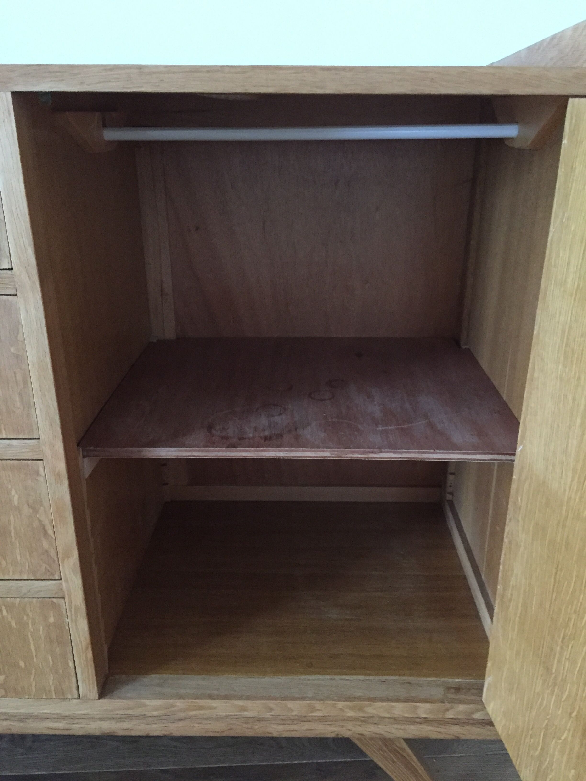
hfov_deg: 48.2
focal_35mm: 29
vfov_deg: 61.7
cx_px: 293
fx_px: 655
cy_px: 390
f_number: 2.2
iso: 400
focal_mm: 4.15
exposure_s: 1/17
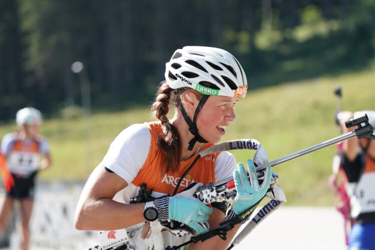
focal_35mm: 232
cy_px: 125
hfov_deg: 8.9
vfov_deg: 5.9
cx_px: 188
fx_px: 2416
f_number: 6.3
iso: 800
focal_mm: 232
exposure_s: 1/1000
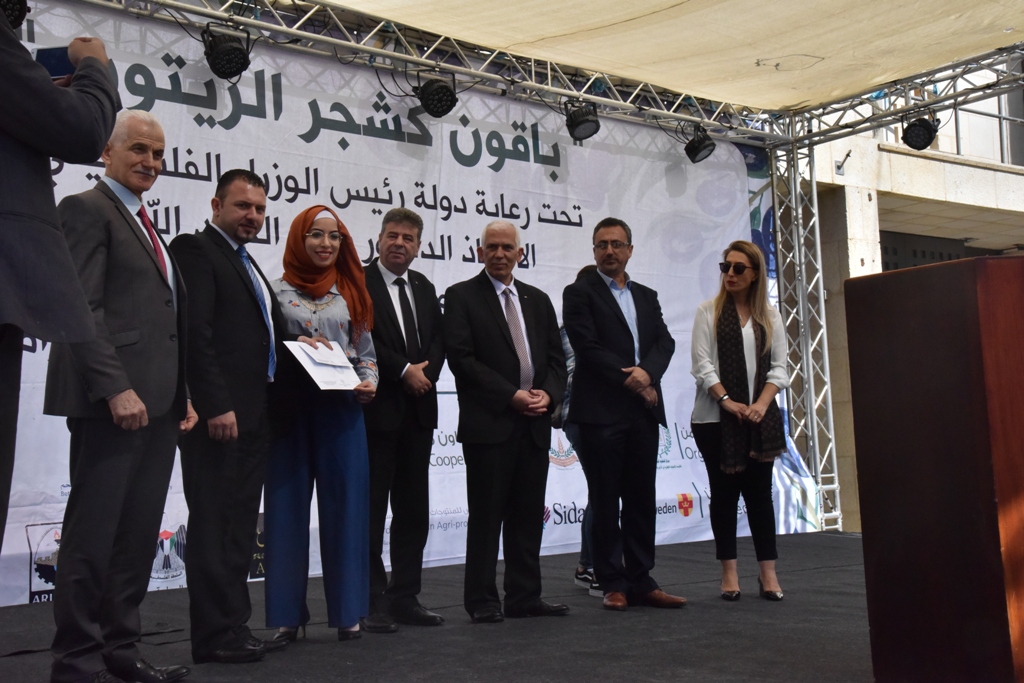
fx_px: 1309
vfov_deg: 29.3
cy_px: 342
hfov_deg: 42.7
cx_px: 512
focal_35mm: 46
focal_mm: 46
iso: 3200
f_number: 20
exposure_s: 1/1600
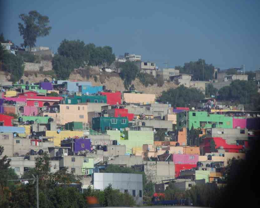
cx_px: 126
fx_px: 2029
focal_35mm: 264
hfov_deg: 7.3
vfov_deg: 5.9
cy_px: 104
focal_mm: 155
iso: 200
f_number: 5.6
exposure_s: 1/400
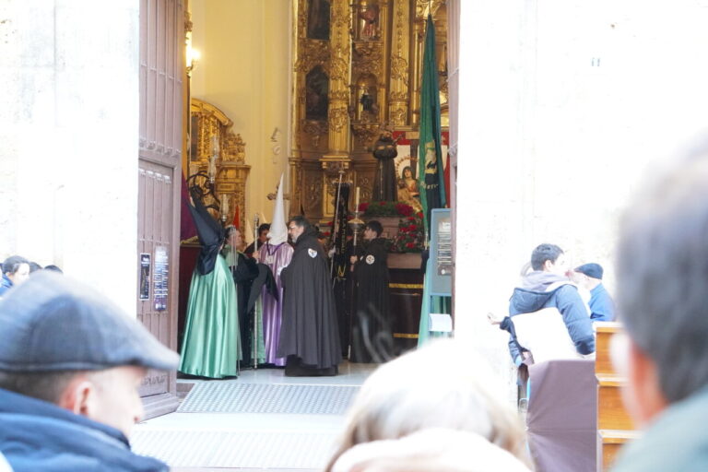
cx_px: 354
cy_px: 236
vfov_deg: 16.6
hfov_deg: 24.6
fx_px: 1622
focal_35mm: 82
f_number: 6.3
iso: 6400
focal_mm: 55
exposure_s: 1/80
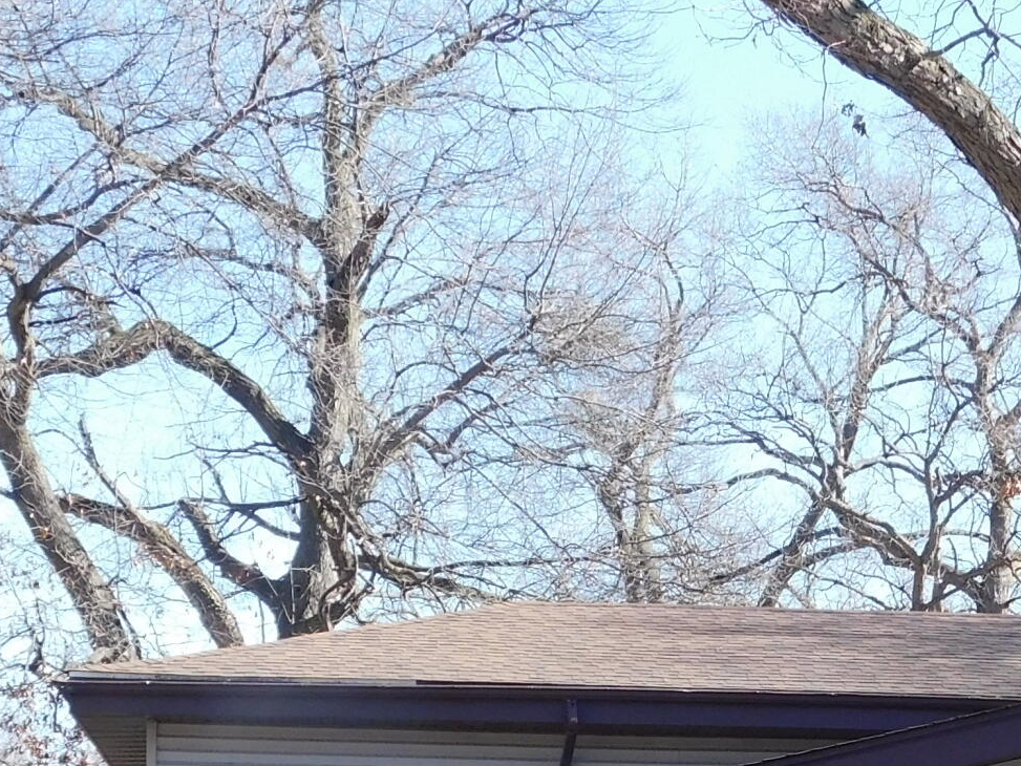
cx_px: 758
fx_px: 3274
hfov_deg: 17.6
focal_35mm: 111
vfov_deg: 13.1
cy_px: 848
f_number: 3.5
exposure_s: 1/250
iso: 125
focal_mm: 6.3
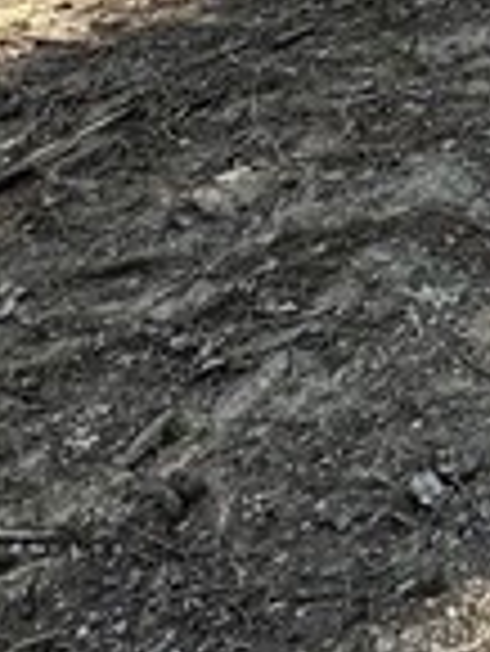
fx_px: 1866
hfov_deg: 12.8
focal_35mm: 99
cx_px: 1016
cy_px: -971
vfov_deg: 13.5
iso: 40
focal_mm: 2.22
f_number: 2.2
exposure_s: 1/801
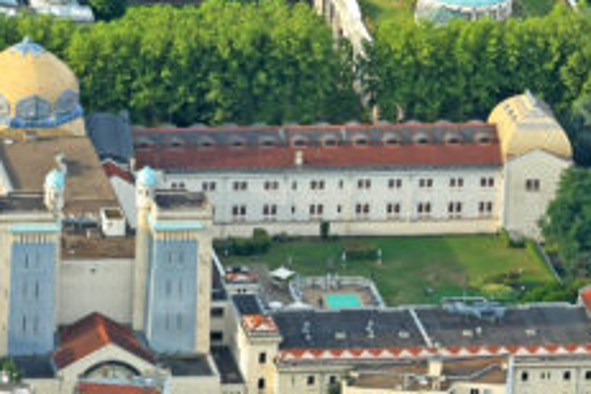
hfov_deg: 3.8
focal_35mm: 540
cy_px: -345
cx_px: -49
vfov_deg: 2.5
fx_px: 8864
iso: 640
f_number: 5
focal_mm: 130
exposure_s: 1/1250
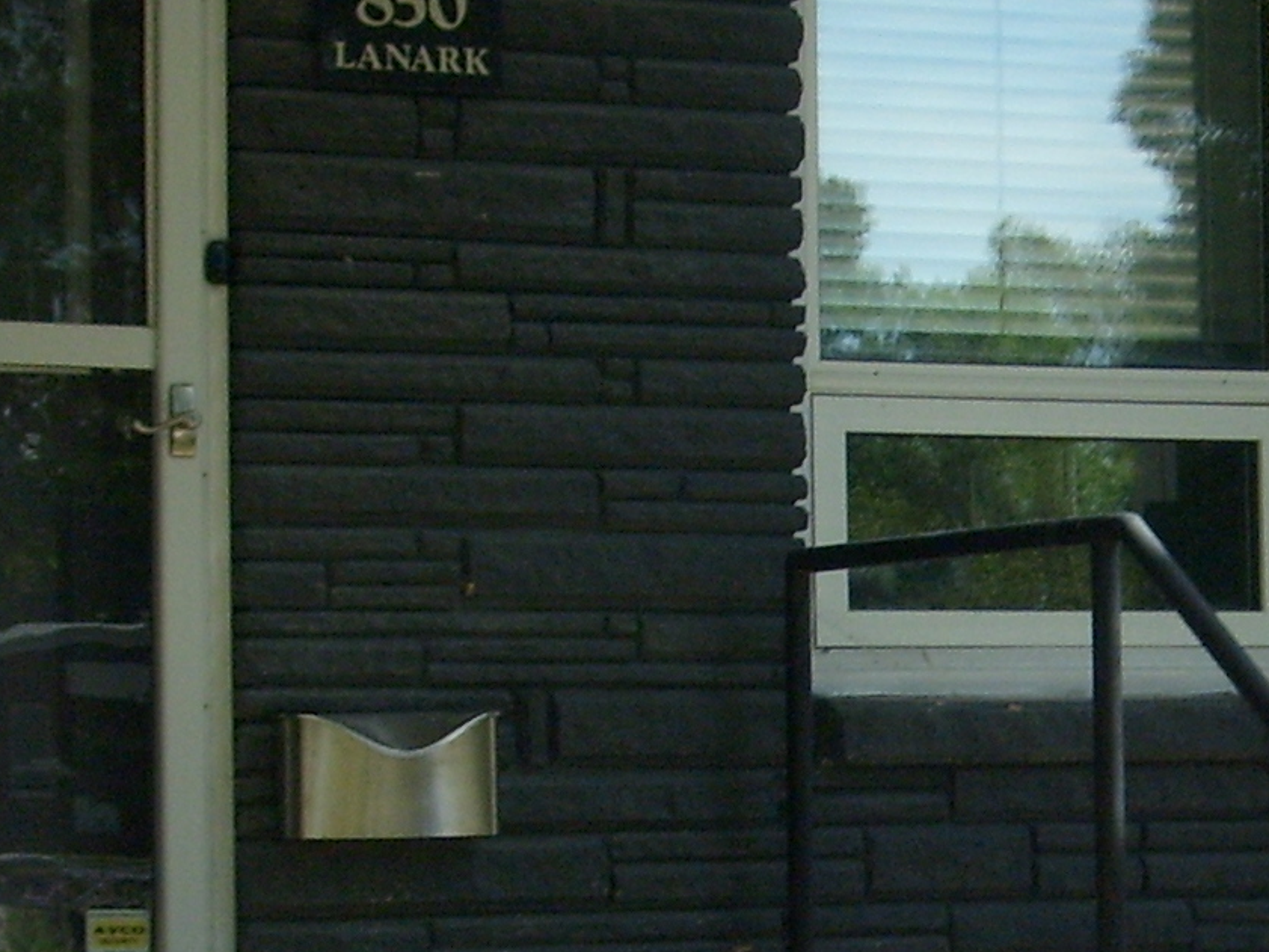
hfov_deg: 13.6
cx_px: 1197
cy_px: 990
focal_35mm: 144
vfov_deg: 10.2
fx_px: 5280
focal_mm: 7.2
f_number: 7.7
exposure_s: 1/125
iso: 80
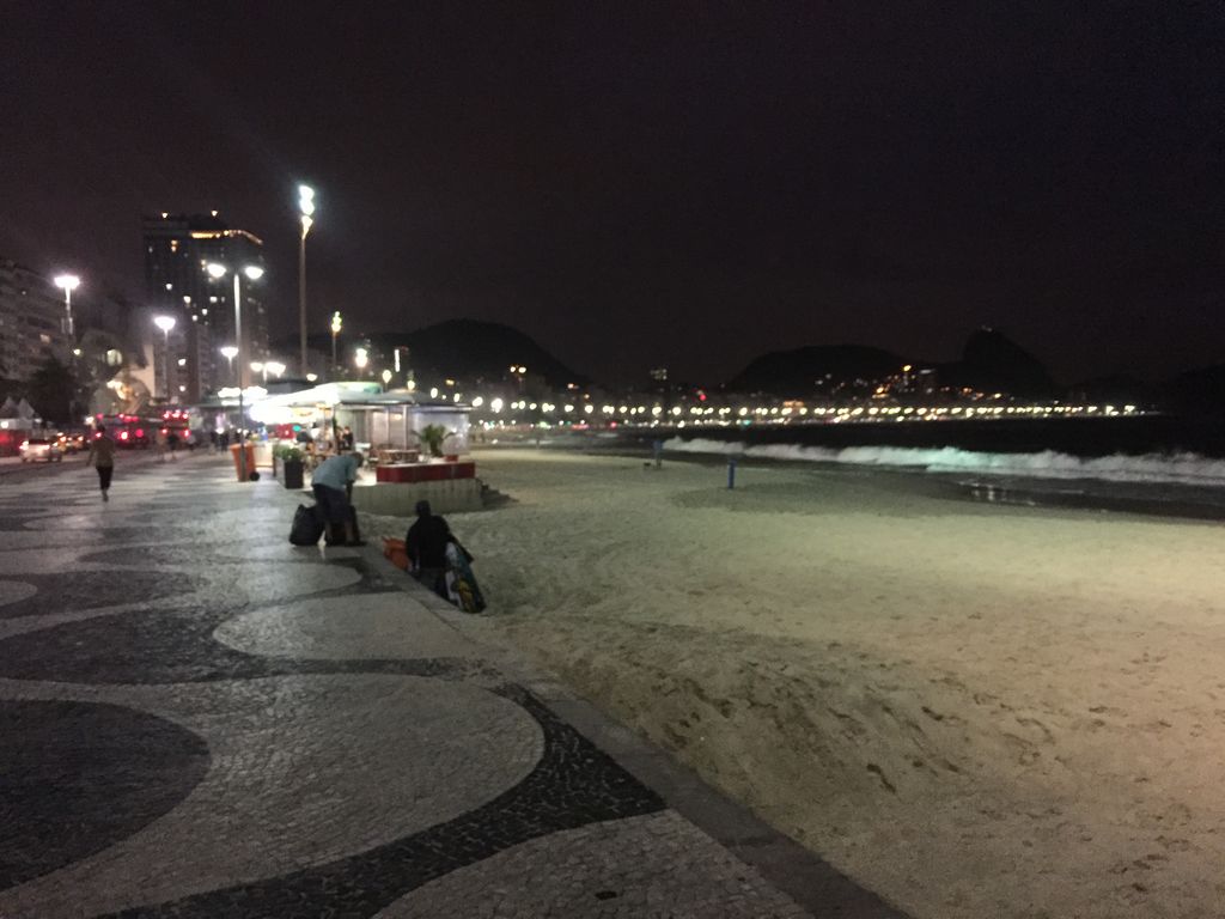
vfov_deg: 48.2
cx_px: 612
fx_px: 1026
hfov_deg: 61.7
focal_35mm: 29
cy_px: 460
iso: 400
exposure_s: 1/15
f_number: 2.2
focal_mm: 4.15
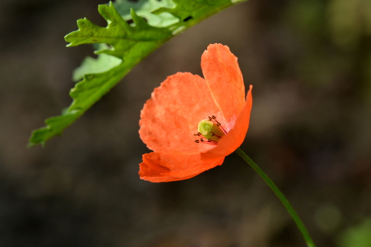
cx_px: 186
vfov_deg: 10.7
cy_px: 124
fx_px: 1314
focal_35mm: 128
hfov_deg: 16.1
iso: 400
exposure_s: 1/125
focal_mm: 85
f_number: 9
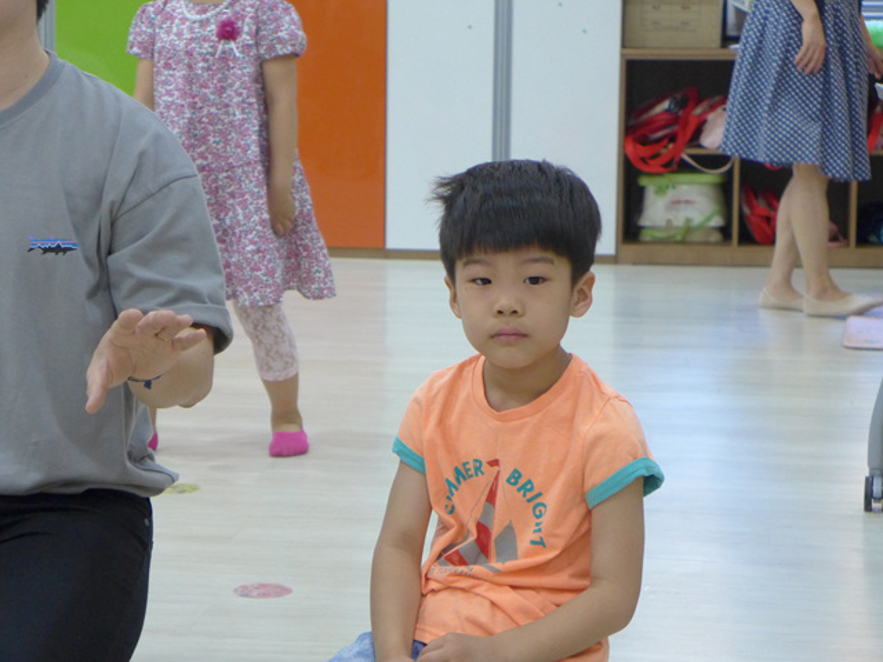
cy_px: 331
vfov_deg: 16.4
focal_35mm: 90
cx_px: 442
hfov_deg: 21.8
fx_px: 2296
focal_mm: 17.7
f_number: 2.3
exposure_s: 1/250
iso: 640
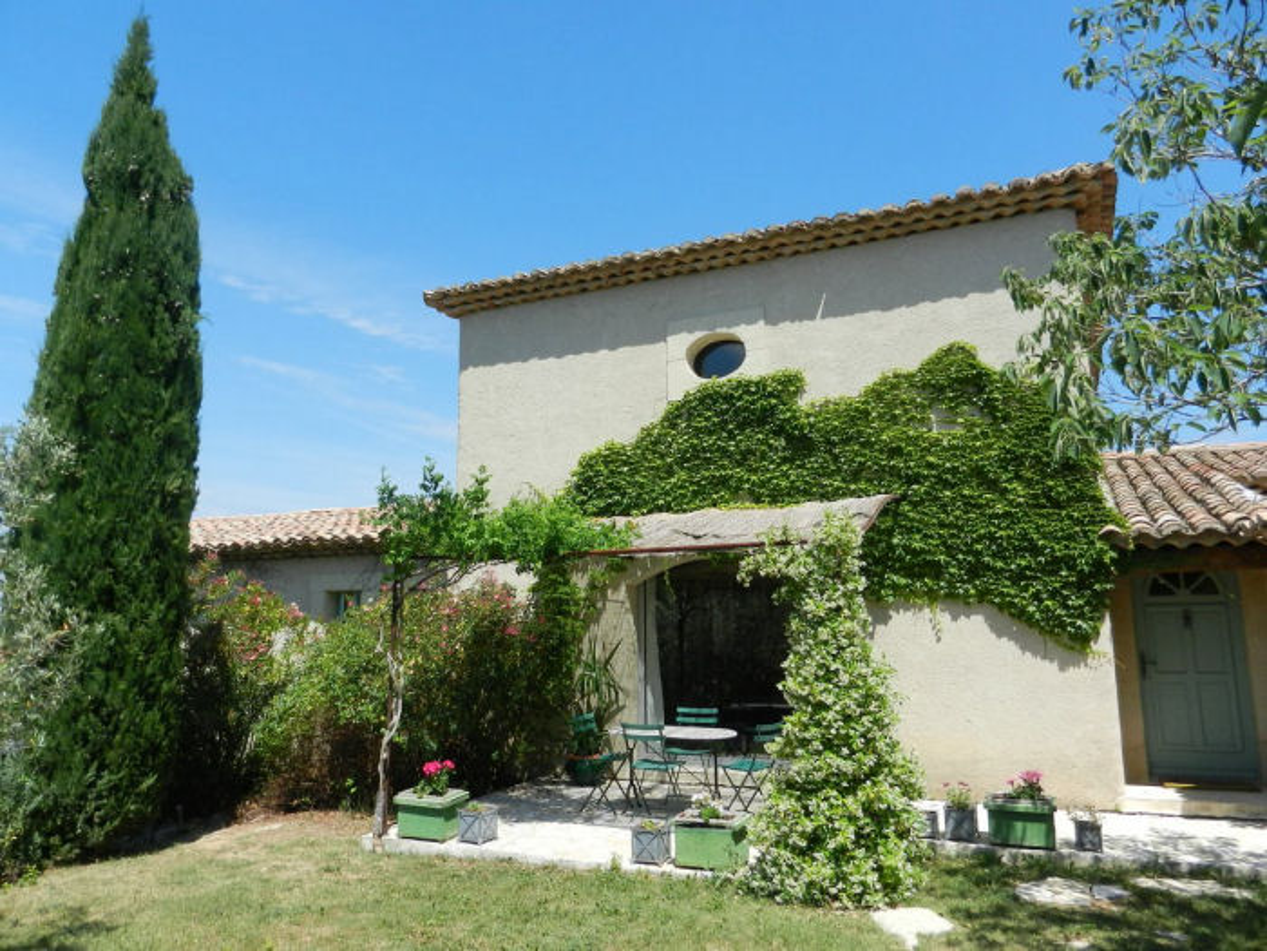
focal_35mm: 25
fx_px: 915
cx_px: 634
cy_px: 476
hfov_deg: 69.4
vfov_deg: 54.9
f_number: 3.5
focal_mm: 4.5
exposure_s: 1/1600
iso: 160
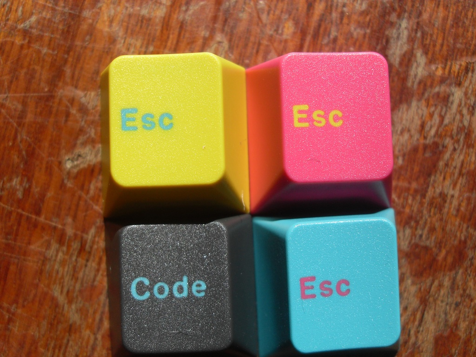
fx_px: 509
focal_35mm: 37
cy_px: 178
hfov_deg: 50.1
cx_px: 238
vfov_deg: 38.7
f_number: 8.9
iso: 80
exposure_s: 1/125
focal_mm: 6.3
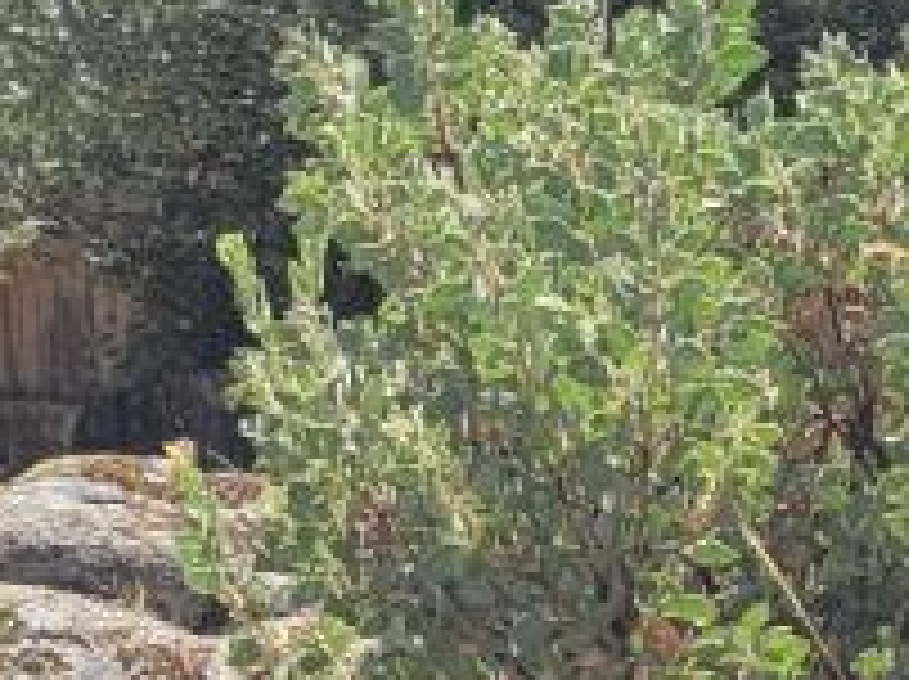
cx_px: -1539
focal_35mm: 186
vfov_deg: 8.0
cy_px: 308
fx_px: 4878
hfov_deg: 9.1
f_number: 1.8
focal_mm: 7
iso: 20
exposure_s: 1/450
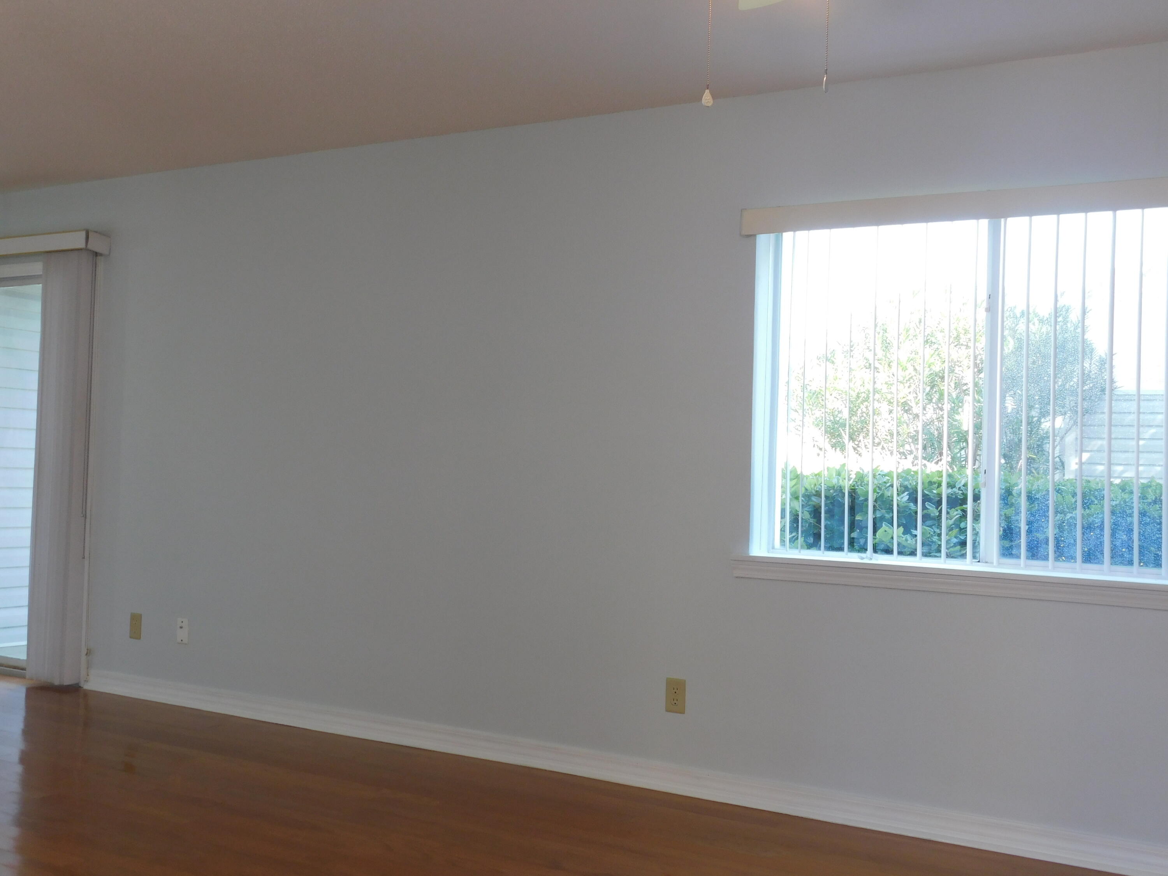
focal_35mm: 36
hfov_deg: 51.4
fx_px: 1215
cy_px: 438
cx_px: 584
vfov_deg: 39.7
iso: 125
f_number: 3.5
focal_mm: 6.3
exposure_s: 1/50
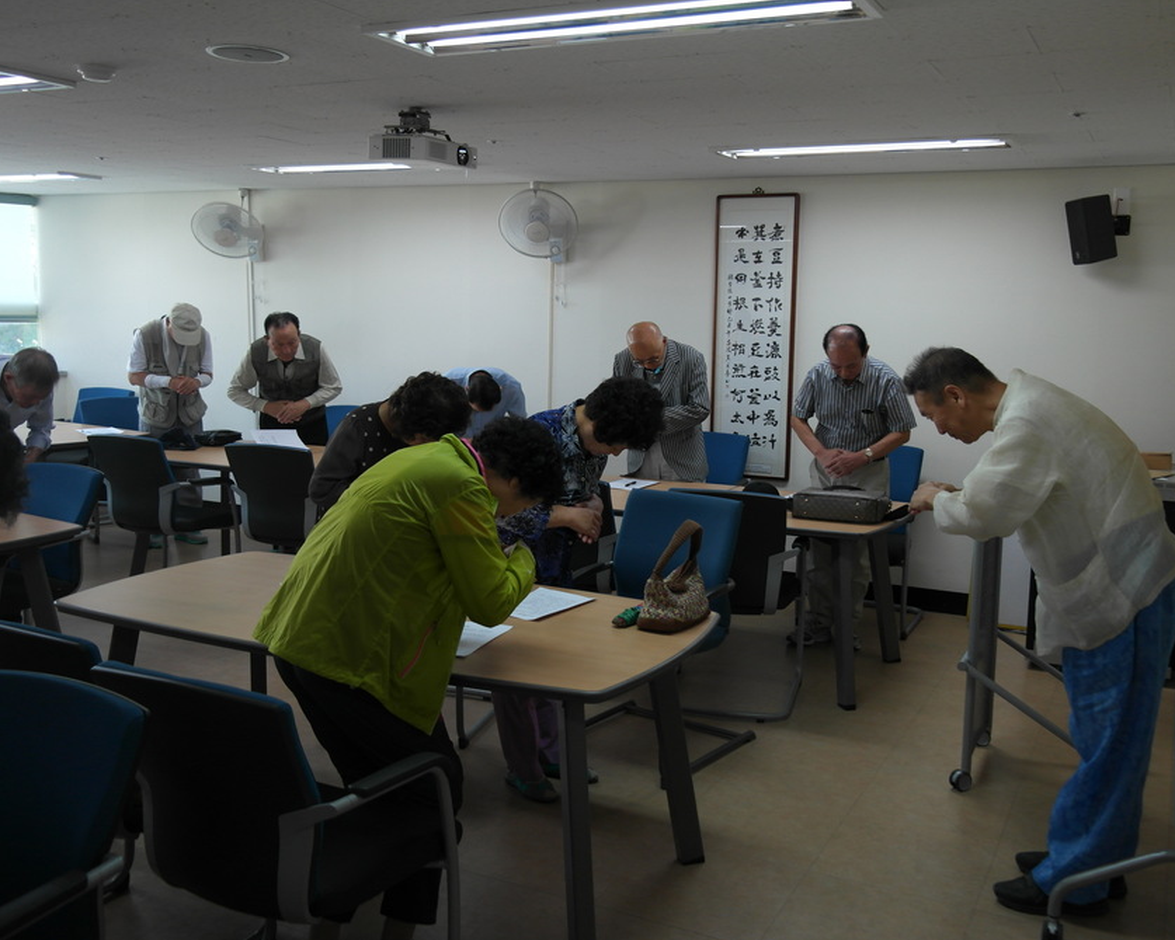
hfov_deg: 57.1
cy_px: 464
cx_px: 629
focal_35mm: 31
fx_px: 1078
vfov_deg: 47.1
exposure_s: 1/80
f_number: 3.5
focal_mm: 18
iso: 400
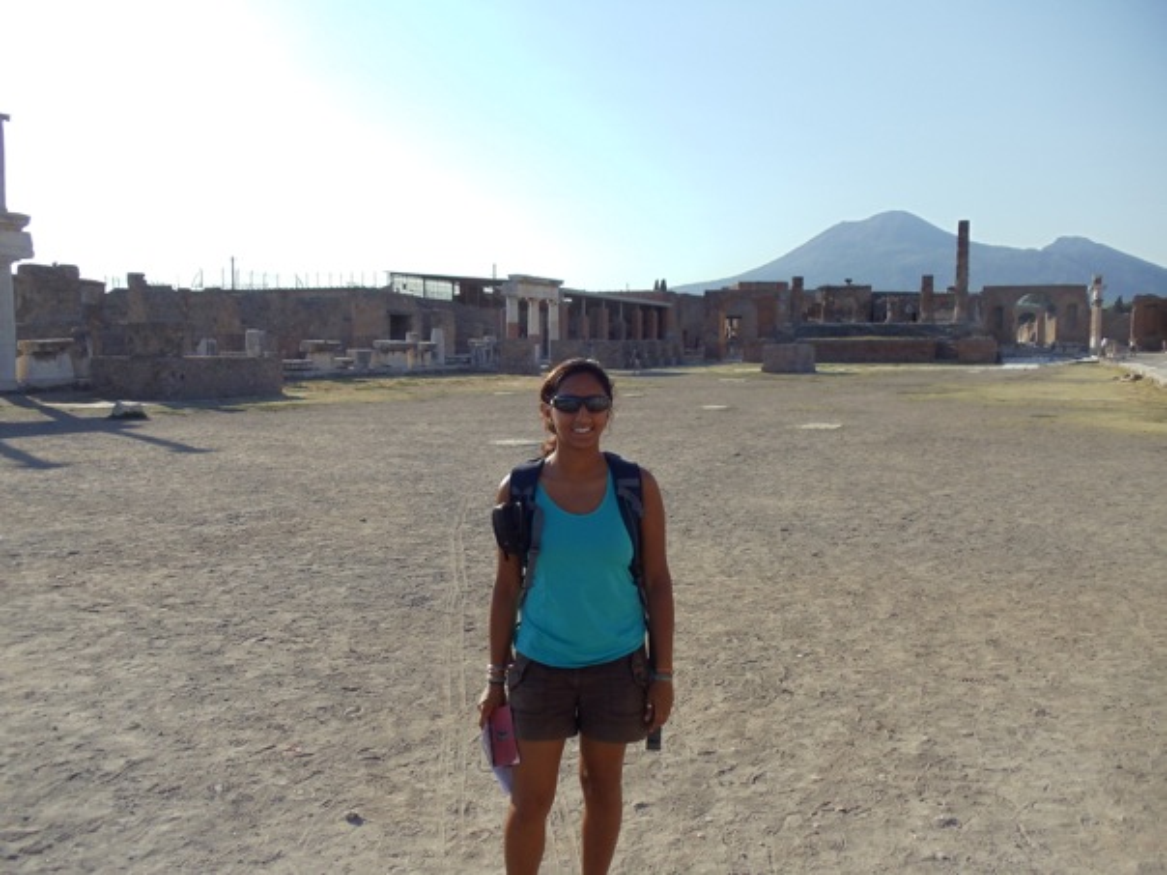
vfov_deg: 32.9
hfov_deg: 42.9
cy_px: 438
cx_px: 584
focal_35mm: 44
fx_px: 1483
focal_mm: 6
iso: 100
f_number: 7.1
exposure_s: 1/320
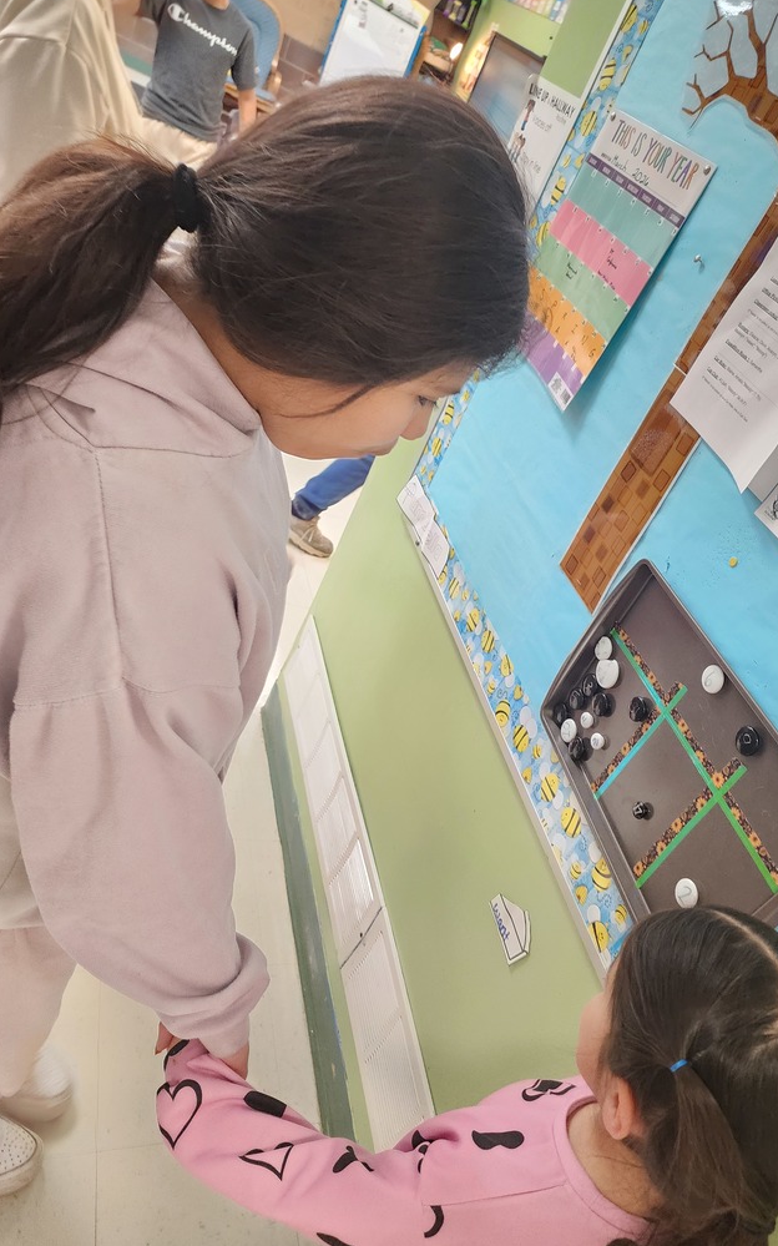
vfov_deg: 72.6
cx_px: 471
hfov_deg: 48.9
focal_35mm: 25
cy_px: 620
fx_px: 848
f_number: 1.8
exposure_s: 1/60
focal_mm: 6.4
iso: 640
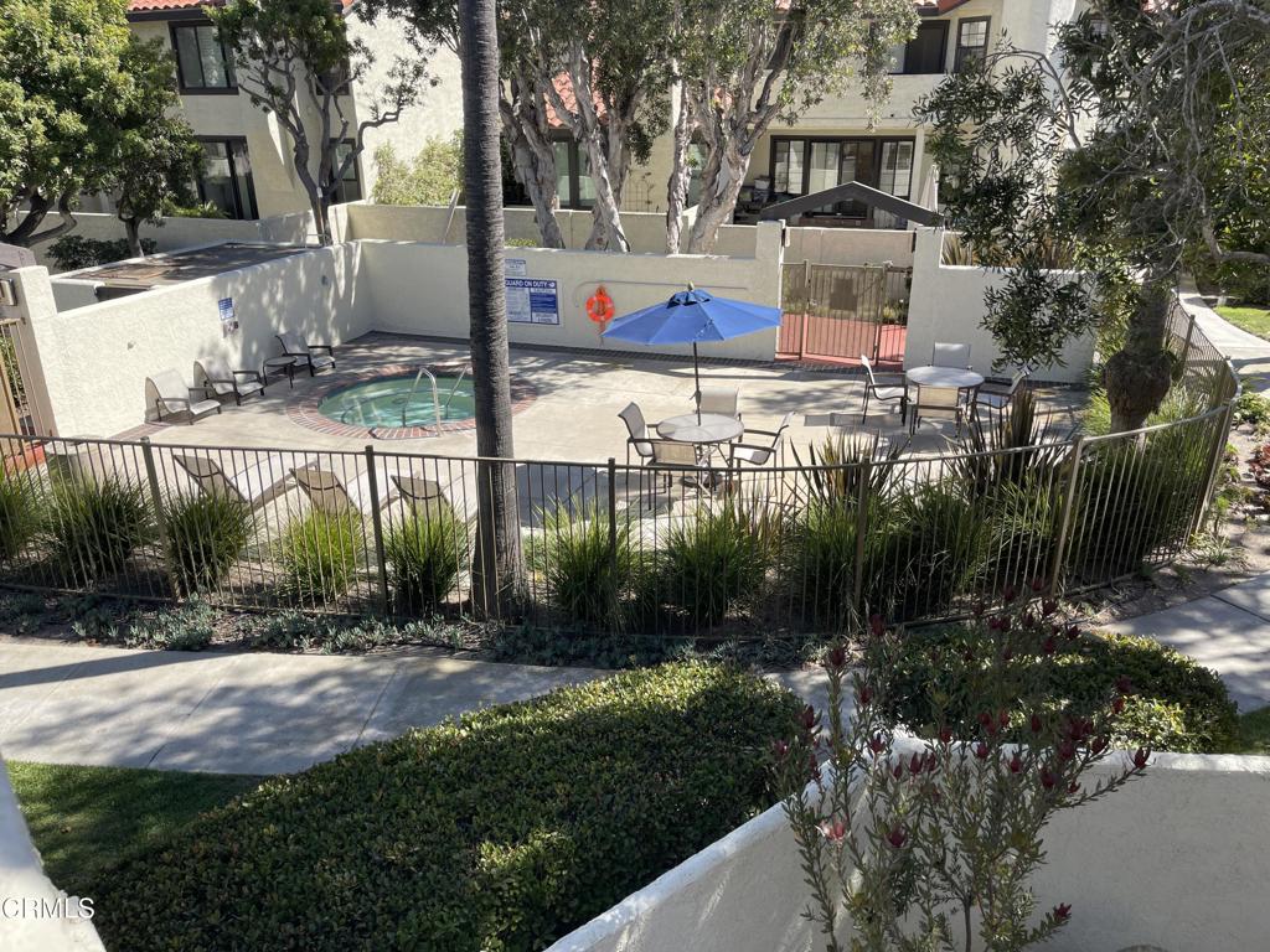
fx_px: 917
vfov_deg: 54.9
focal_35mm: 25
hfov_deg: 69.4
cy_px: 476
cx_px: 635
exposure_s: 1/1493
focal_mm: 5.1
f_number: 1.6
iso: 32
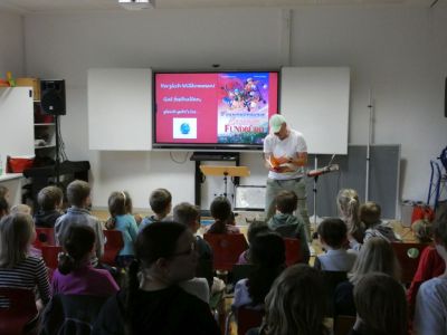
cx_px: 224
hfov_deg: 41.2
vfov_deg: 31.5
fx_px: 594
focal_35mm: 46
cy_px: 168
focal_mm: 8.2
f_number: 3.8
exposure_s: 1/80
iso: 1000
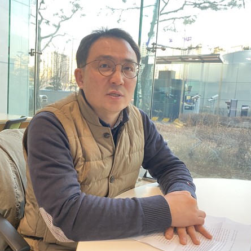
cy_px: 126
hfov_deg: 52.3
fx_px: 254
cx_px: 107
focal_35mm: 31
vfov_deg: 52.5
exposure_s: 1/60
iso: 200
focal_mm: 4.25
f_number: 1.8
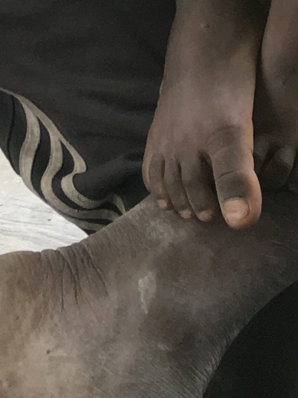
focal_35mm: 169
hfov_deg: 8.7
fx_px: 1940
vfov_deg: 10.0
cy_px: -599
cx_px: -91
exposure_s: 1/100
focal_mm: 4.15
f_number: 2.2
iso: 40
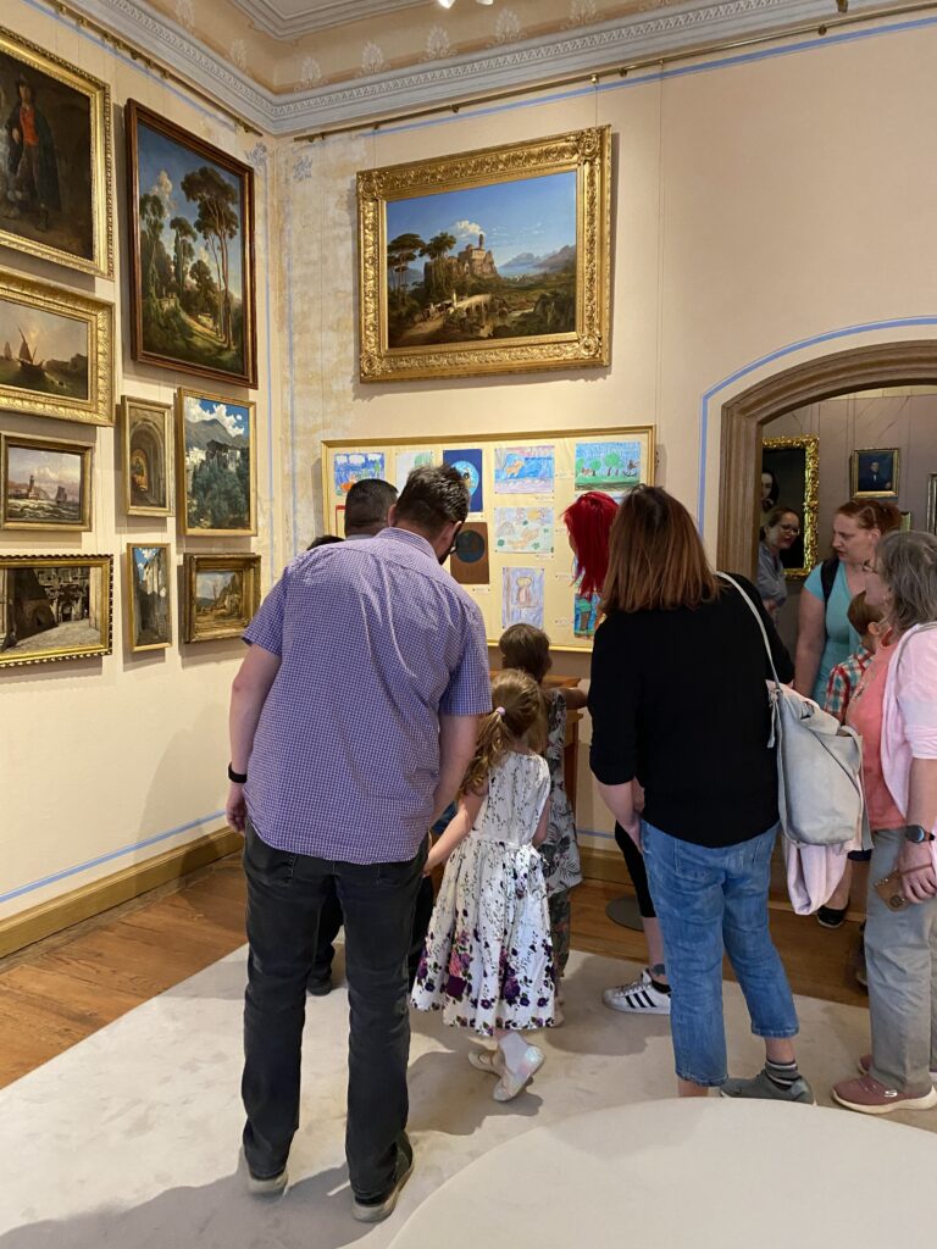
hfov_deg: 53.1
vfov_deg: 67.3
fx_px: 938
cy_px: 624
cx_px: 468
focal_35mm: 26
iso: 400
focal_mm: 4.25
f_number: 1.8
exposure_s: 1/60
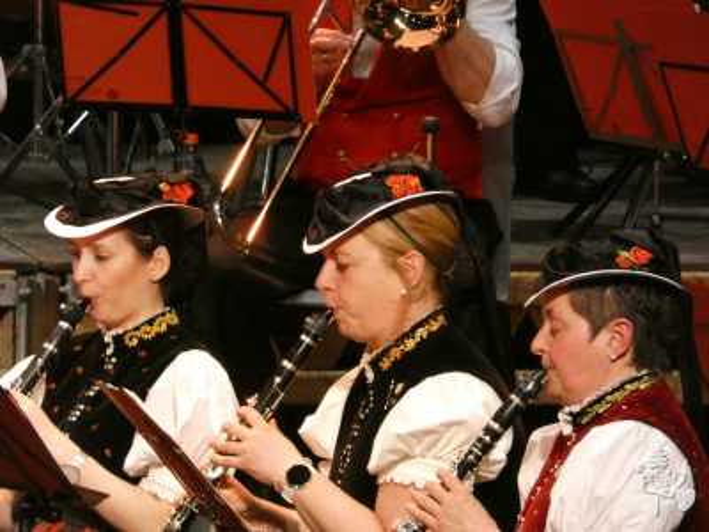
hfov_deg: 2.1
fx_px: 19396
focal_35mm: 947
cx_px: 354
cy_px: 266
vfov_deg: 1.6
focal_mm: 169.6
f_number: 5.6
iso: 1600
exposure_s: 1/125
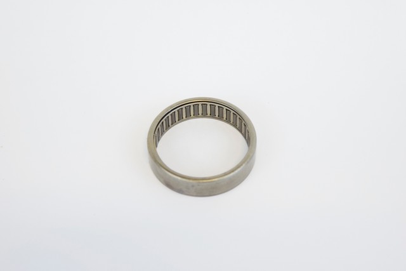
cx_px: 203
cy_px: 136
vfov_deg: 16.6
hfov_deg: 24.6
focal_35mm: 82
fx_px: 931
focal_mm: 55
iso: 1250
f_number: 5.6
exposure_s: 1/60
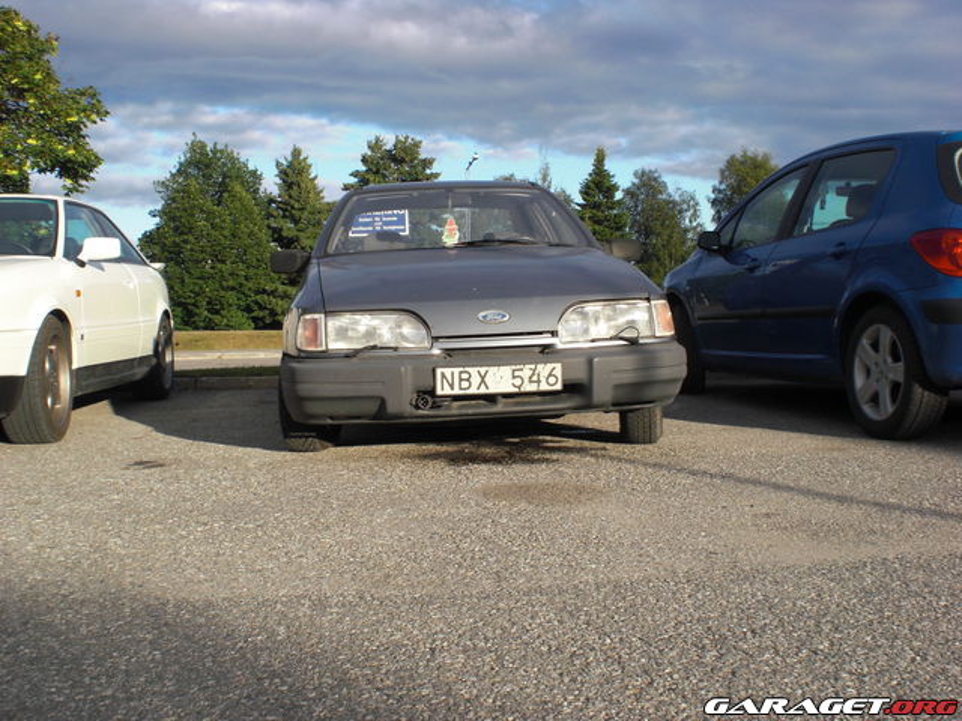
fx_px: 1056
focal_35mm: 38
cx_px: 481
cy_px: 360
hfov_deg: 49.0
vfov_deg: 37.7
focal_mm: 6.3
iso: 64
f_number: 5.6
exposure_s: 1/200
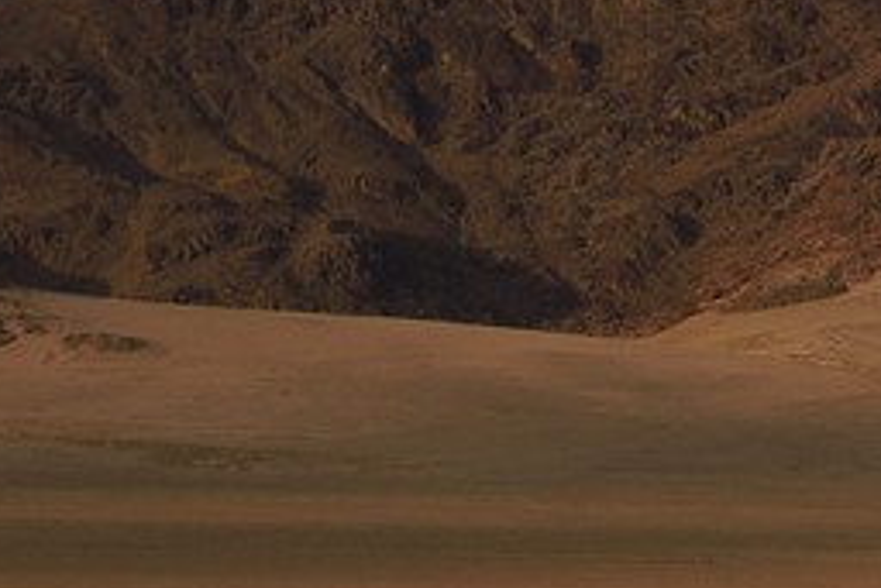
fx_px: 9476
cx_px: 2423
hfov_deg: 5.1
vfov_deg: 3.5
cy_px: -499
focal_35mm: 387
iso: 200
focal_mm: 62
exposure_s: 1/320
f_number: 10
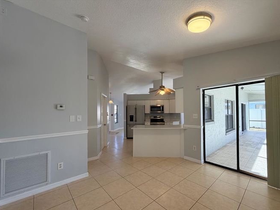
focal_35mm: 15
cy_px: 112
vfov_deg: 81.6
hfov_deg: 98.1
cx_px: 147
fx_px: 121
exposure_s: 1/120
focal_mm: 2.22
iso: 125
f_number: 2.2
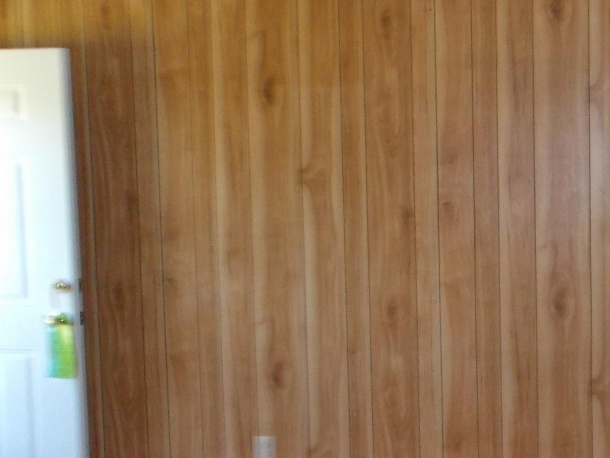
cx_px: 519
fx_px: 1181
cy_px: 314
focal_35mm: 67
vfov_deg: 21.8
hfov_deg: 28.1
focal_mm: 4.6
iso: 280
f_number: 3.2
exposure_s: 1/25
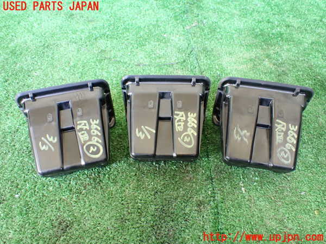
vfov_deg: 46.8
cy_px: 122
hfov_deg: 60.0
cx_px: 163
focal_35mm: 30
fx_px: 283
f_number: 2.3
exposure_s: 1/60
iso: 800
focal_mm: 5.4
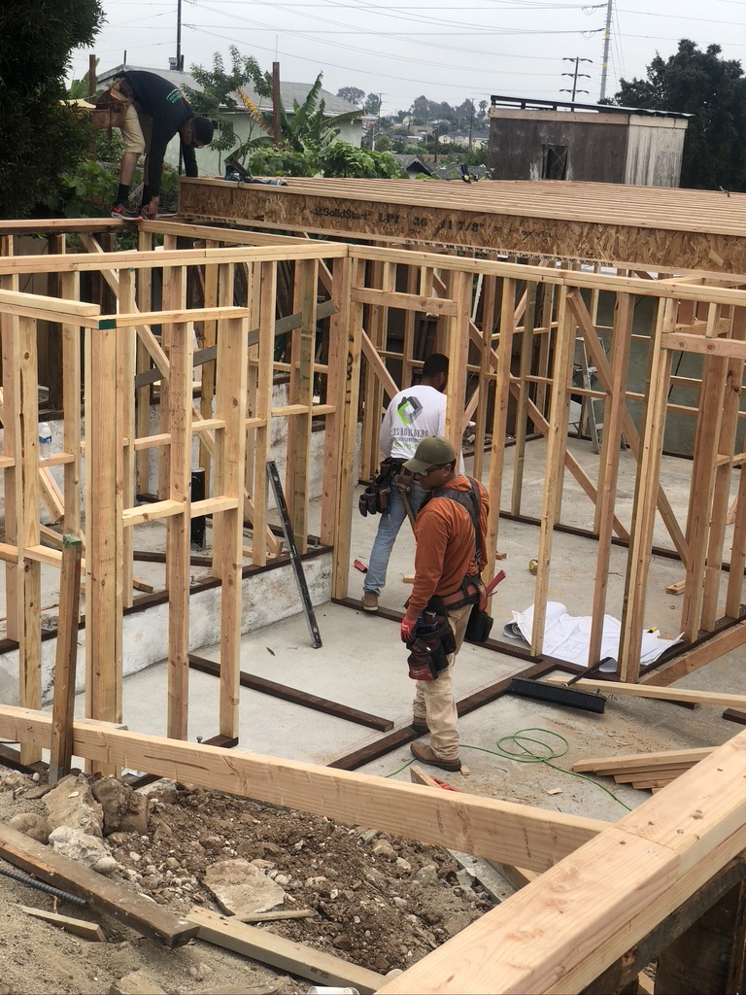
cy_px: 498
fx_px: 1494
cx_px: 373
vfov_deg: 36.8
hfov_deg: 28.0
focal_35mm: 52
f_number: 2.4
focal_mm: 6
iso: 16
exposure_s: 1/461
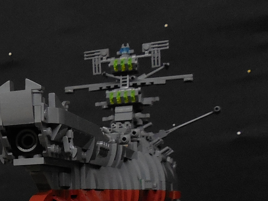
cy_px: 225
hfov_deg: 20.5
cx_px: -93
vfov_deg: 16.6
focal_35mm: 86
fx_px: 666
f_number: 3.3
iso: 400
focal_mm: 4.5
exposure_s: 1/13
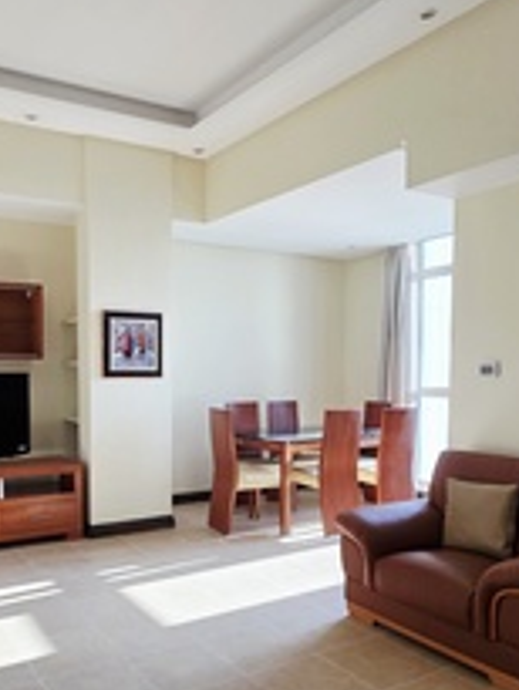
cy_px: 402
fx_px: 579
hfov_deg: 47.6
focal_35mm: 29
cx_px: 177
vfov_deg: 61.3
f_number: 1.9
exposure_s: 1/101
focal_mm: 2.2
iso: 100
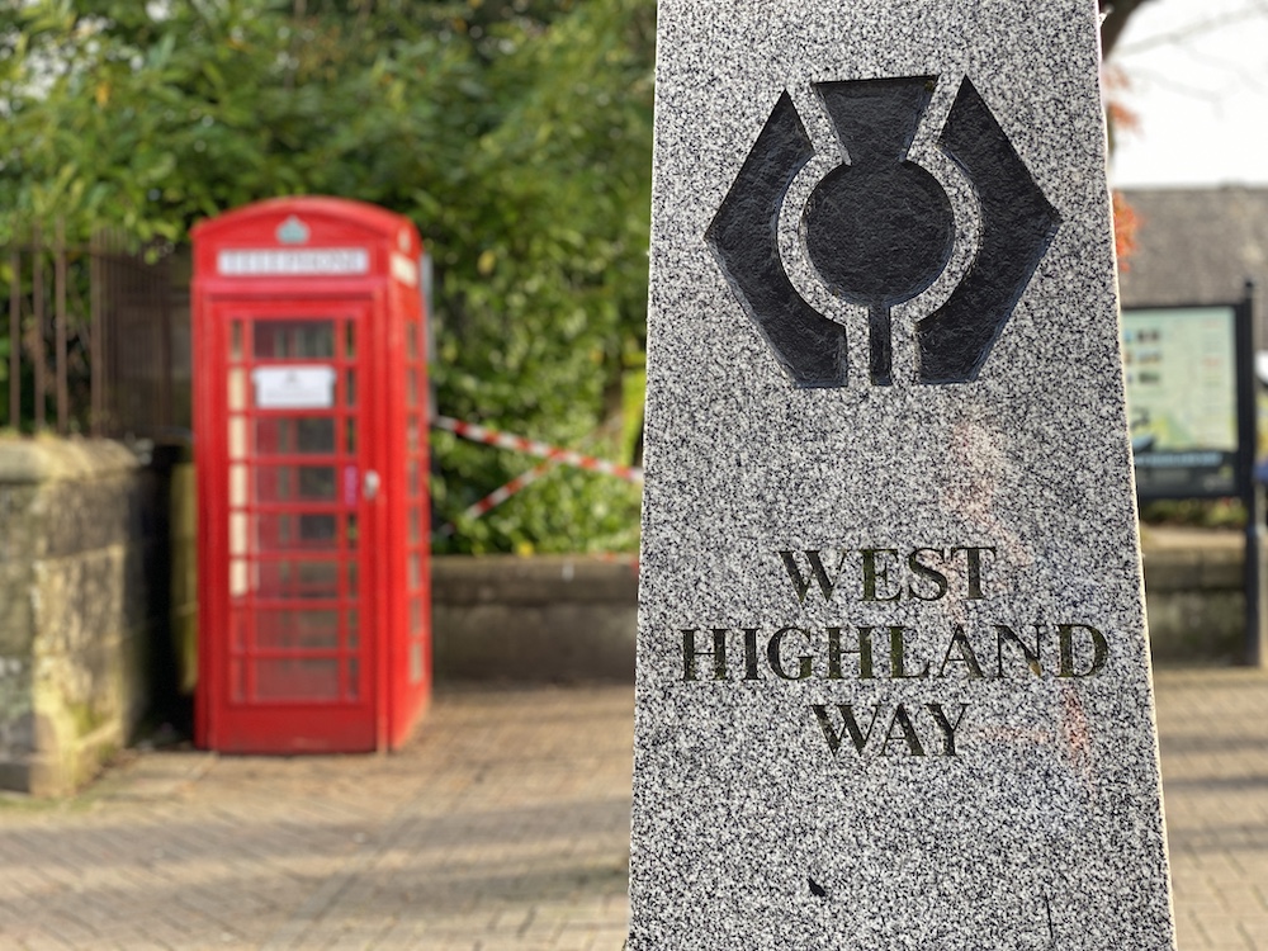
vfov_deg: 28.0
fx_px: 1905
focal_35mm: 52
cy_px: 476
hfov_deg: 36.8
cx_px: 634
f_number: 2
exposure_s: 1/122
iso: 50
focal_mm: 6
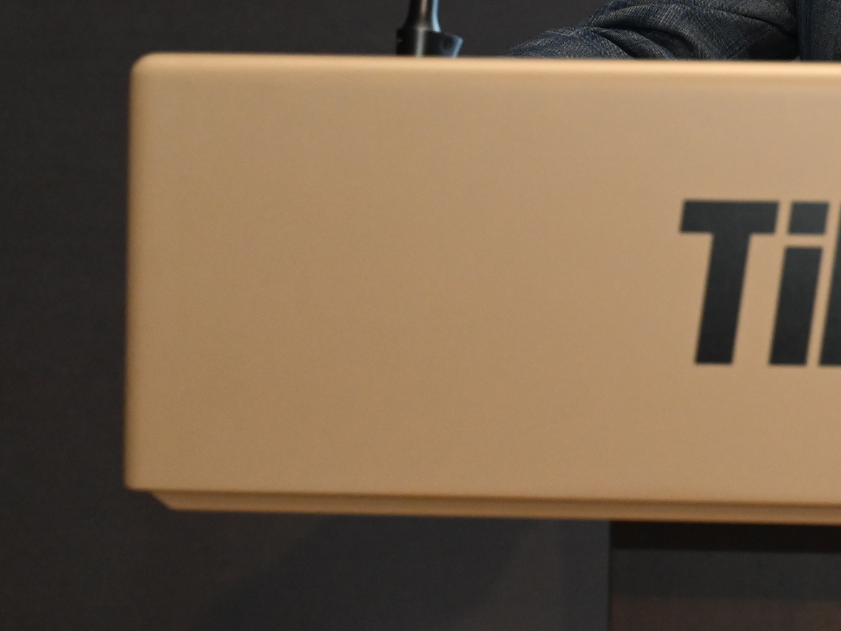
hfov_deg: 10.7
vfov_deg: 8.1
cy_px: -12
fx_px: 4422
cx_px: 1013
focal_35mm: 182
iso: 2000
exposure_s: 1/100
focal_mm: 62
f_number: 4
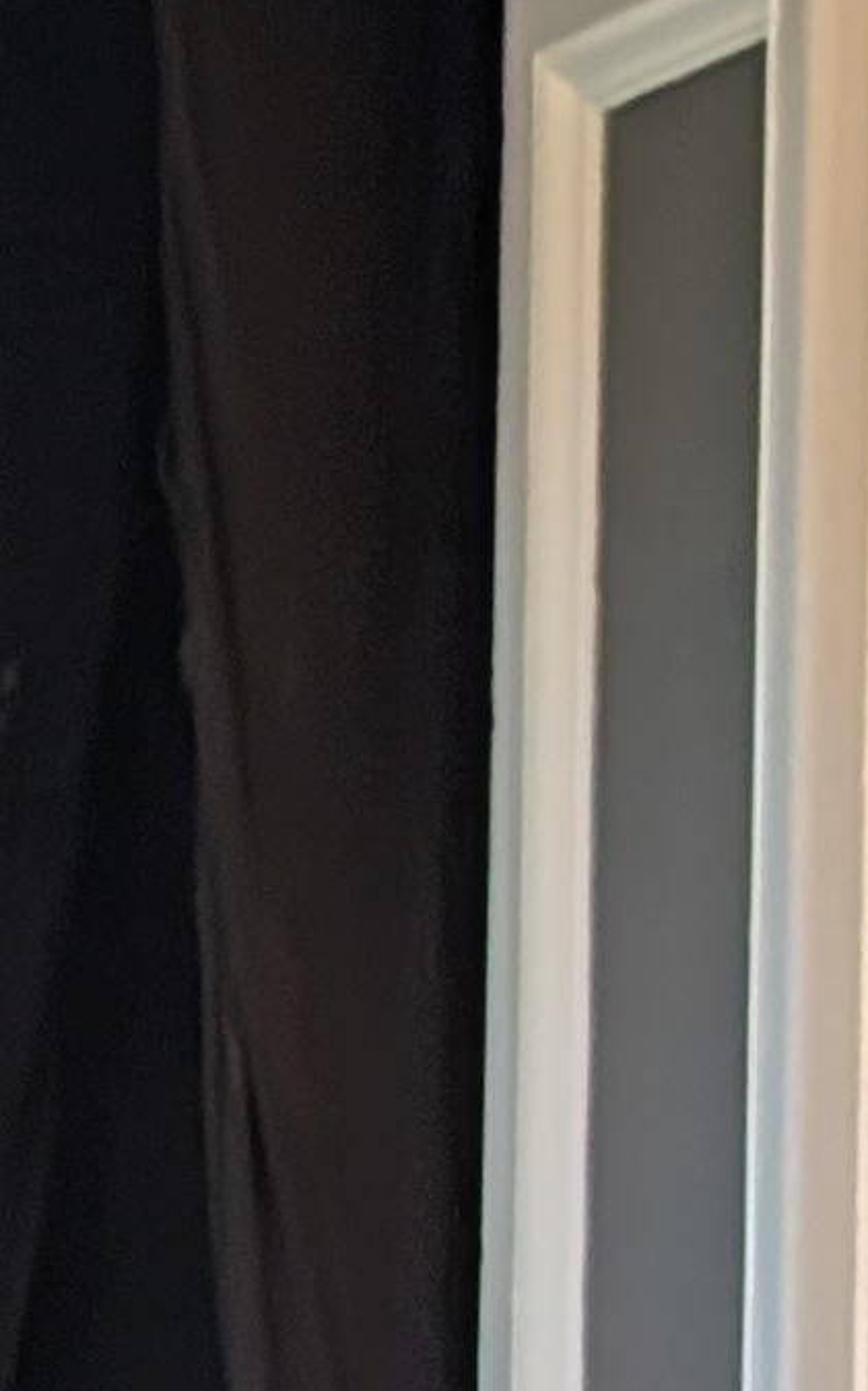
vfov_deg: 6.5
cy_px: 2503
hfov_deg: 4.1
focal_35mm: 315
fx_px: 11928
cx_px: -1451
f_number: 1.68
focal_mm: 6.9
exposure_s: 1/100
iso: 168
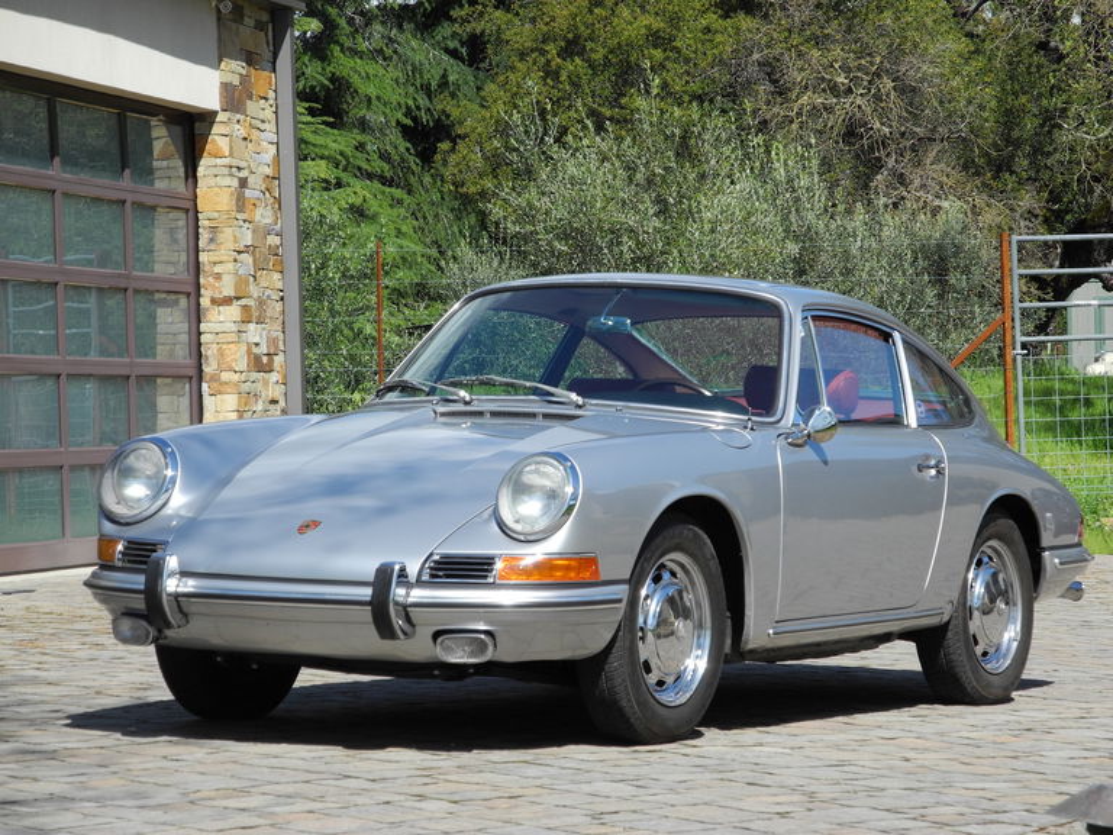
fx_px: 4919
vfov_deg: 9.7
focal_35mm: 153
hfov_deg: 12.9
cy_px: 418
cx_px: 556
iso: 100
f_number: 5
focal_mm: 32.6
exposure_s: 1/485
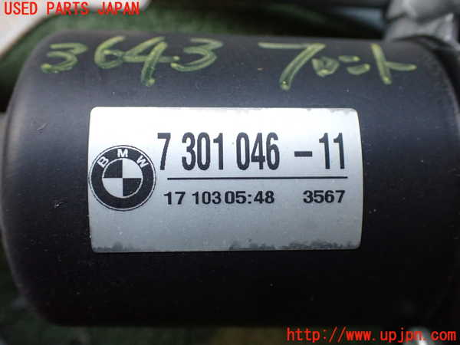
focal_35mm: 30
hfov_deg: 60.0
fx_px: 399
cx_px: 230
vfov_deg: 46.8
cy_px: 172
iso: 500
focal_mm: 5.4
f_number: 2.3
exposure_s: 1/125
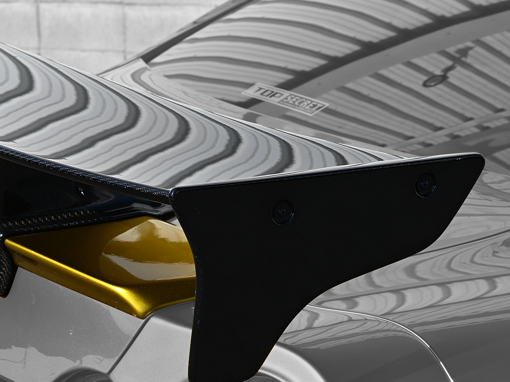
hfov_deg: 17.6
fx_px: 1635
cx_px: 120
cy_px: 221
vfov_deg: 13.3
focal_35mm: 111
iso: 200
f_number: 11
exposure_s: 1/250
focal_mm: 66
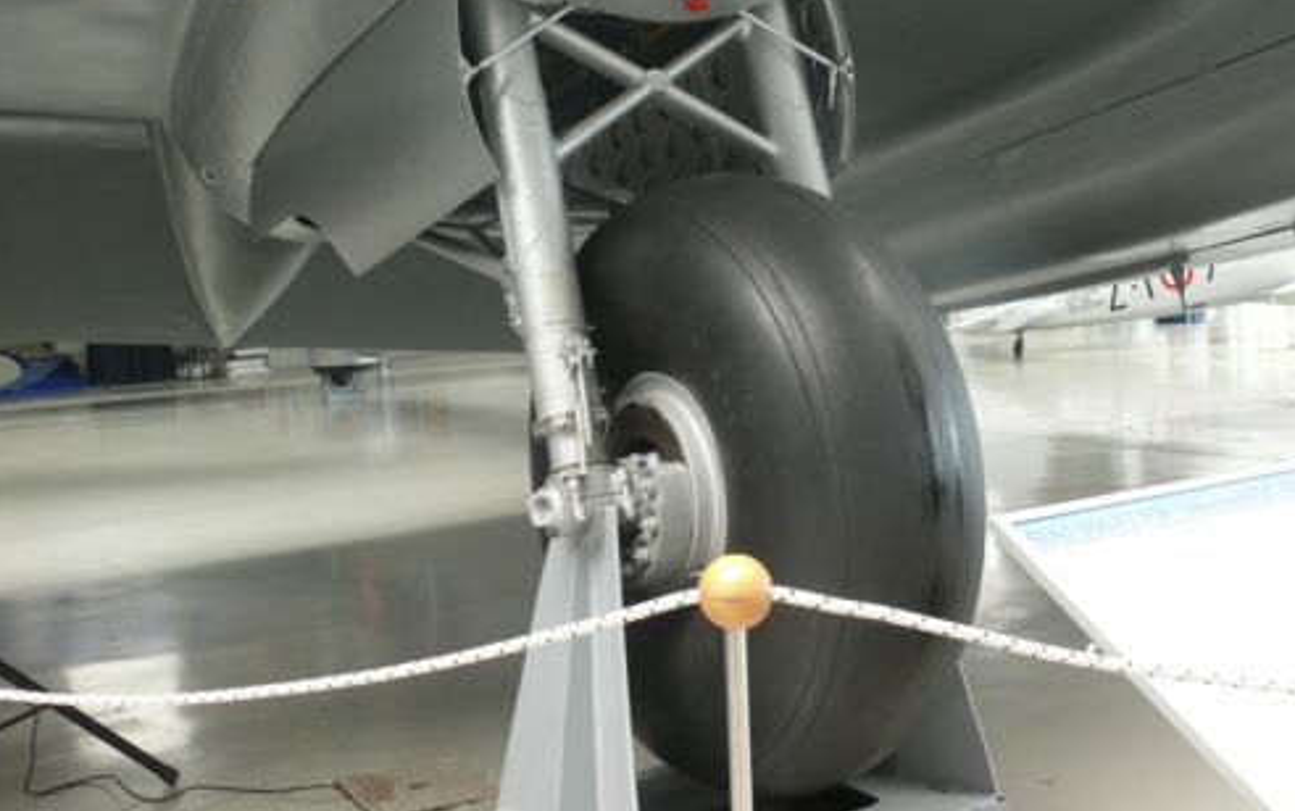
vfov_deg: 30.5
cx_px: 653
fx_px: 1483
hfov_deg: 47.2
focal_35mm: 42
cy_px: 336
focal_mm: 8.2
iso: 100
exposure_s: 1/50
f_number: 2.8
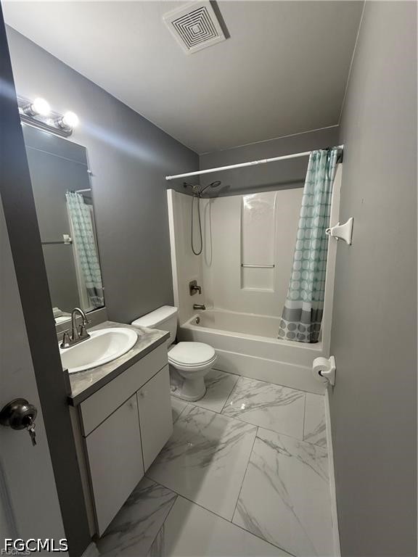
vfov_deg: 102.1
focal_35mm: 14
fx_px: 225
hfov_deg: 85.7
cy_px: 278
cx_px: 209
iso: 160
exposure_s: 1/120
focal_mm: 2.22
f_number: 2.2
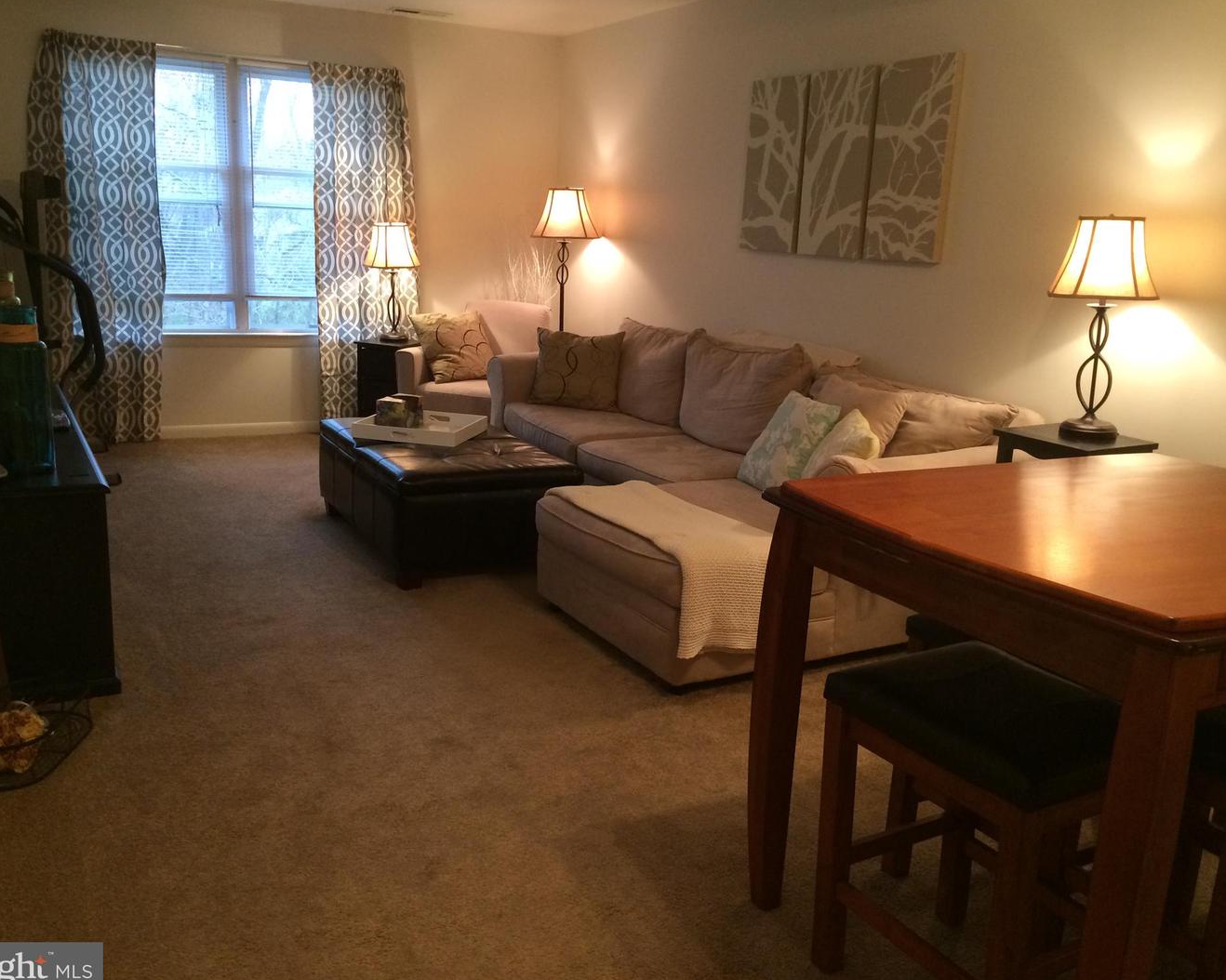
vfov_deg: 45.8
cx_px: 609
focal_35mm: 32
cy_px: 494
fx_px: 1161
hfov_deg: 55.7
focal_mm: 4.12
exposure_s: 1/30
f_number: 2.2
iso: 200
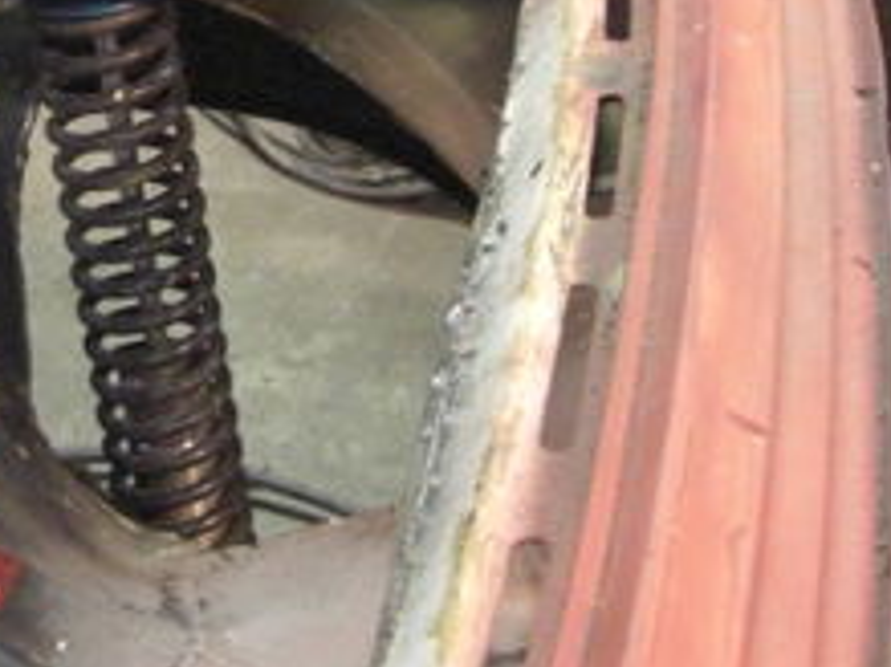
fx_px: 2856
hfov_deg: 17.2
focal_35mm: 111
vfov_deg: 13.1
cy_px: -8
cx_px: -61
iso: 800
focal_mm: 7.9
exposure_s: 1/20
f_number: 2.8
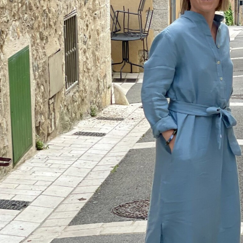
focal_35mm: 102
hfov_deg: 16.9
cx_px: 199
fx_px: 810
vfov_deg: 17.1
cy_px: 120
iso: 32
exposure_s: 1/355
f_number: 2
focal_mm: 6
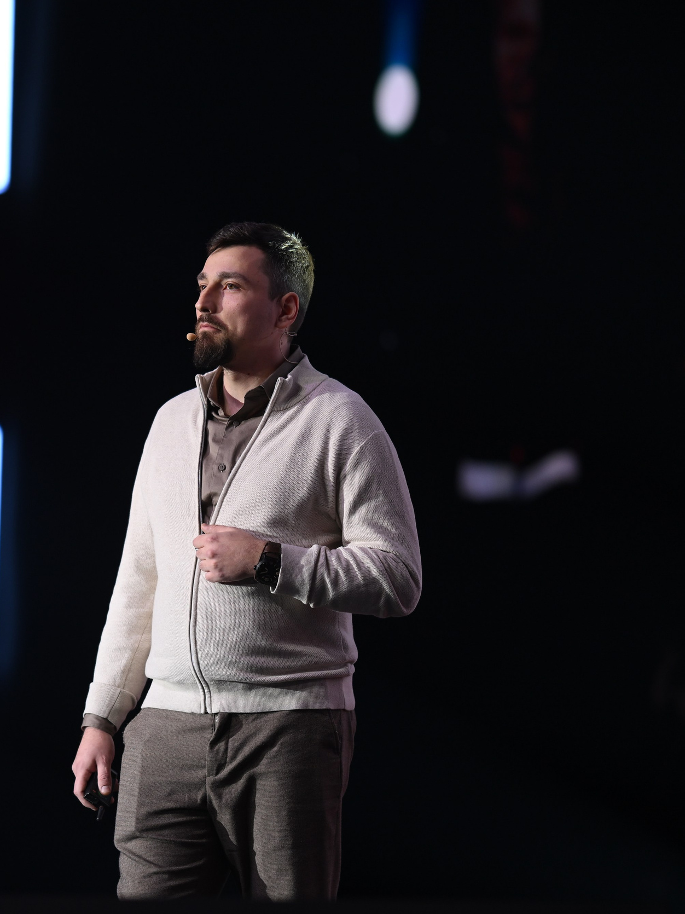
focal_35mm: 199
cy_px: 463
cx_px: 98
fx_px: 5252
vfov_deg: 9.9
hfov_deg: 7.4
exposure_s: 1/250
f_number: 1.8
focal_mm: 135
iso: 320
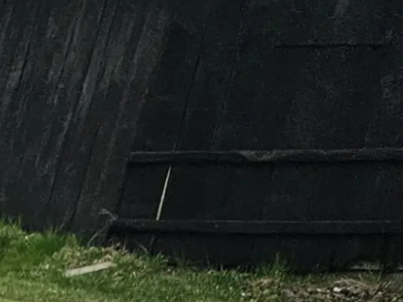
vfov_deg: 8.1
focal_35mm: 165
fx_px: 1921
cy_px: 811
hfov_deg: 8.5
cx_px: -1024
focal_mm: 5.4
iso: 40
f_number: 1.8
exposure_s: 1/1325
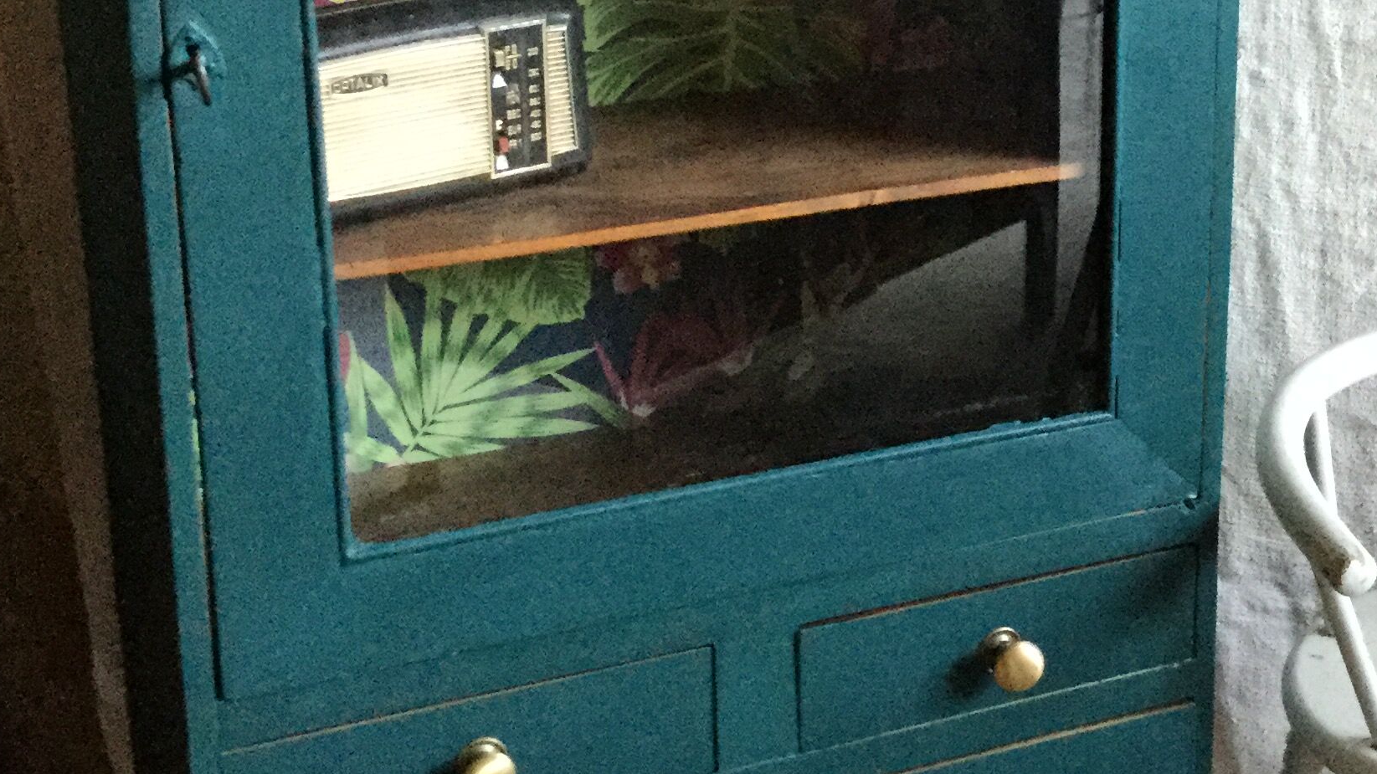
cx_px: 960
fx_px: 2446
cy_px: 200
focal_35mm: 67
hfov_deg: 31.1
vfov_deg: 17.9
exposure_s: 1/17
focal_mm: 3.3
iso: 320
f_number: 2.4
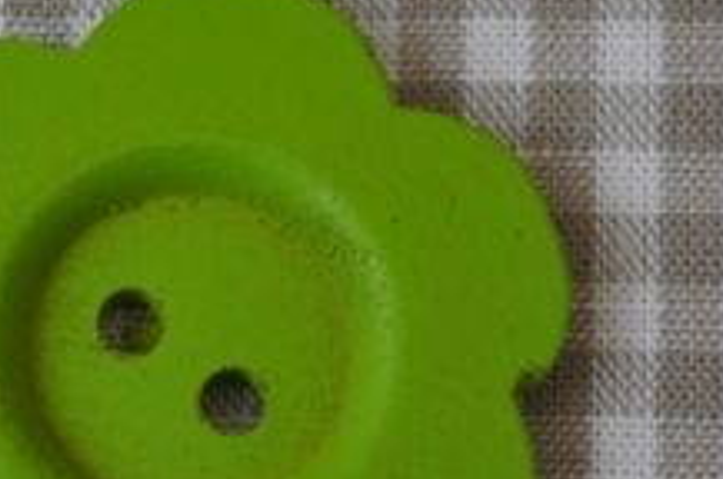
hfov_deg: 8.9
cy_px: 308
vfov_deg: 5.9
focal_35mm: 232
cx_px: 280
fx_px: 4652
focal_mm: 42
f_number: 5
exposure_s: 1/100
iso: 400
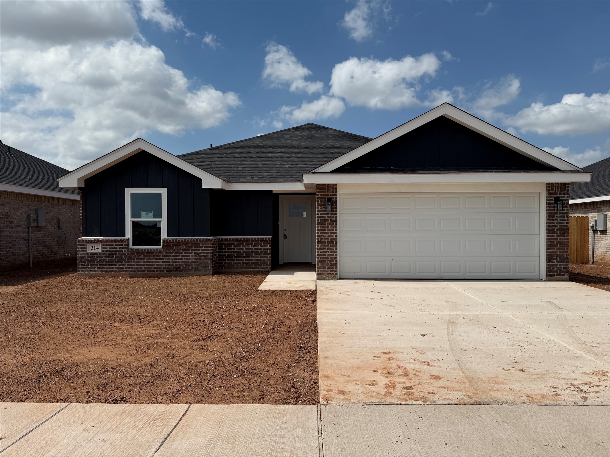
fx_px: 423
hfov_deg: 71.6
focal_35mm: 24
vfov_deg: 56.8
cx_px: 305
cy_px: 228
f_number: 1.78
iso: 80
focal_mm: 6.76
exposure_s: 1/9091
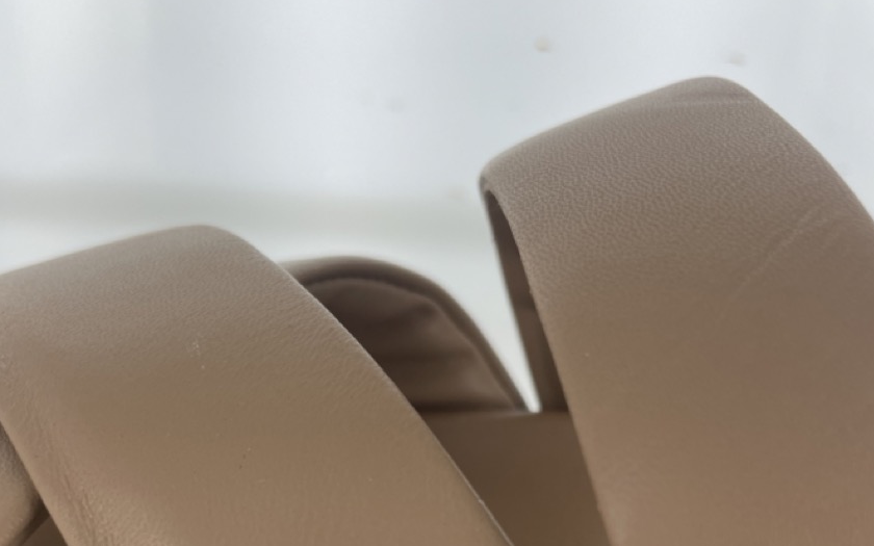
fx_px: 1000
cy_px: 602
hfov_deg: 47.1
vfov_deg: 27.8
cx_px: 382
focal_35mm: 42
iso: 32
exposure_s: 1/205
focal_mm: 4.2
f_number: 1.6
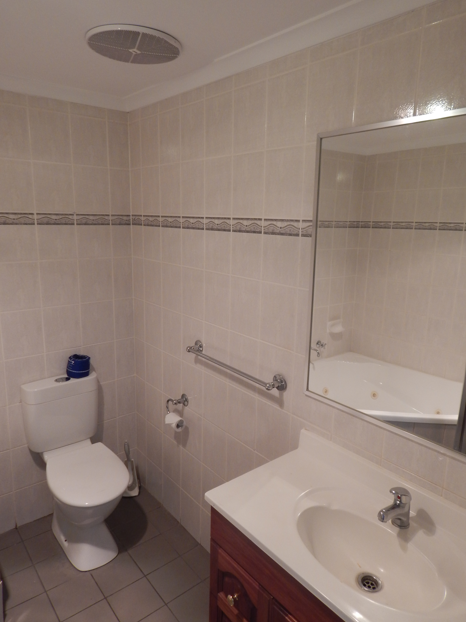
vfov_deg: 73.9
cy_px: 299
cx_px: 240
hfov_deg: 58.9
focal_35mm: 23
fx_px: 413
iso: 180
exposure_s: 1/30
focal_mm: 4
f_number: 3
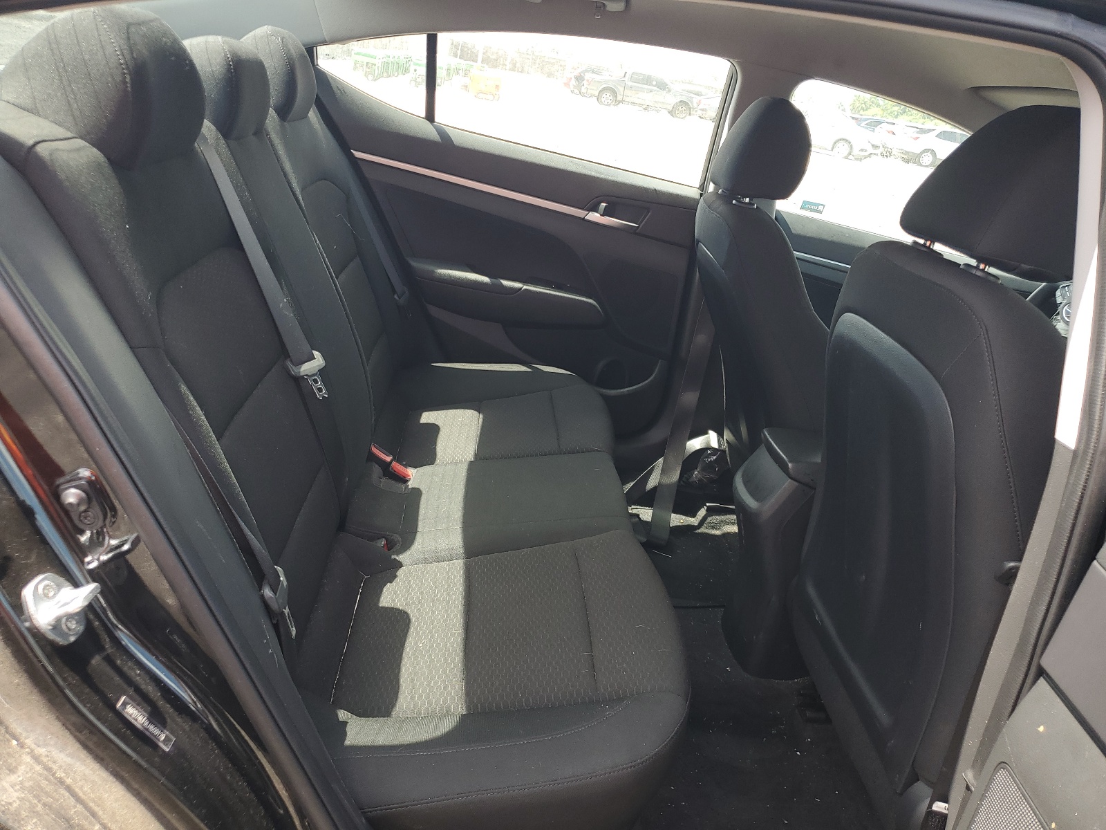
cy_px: 415
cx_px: 553
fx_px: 831
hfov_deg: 67.3
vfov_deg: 53.1
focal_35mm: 26
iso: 50
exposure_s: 1/238
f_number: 1.5
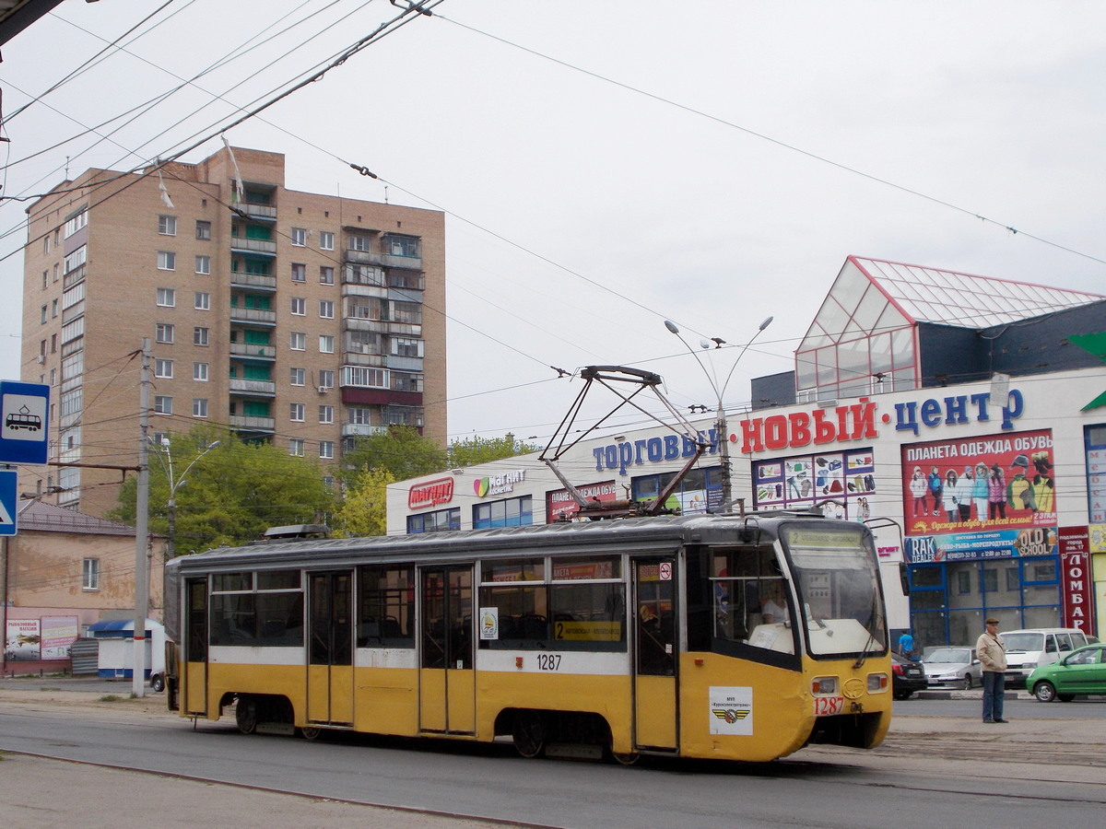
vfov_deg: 29.1
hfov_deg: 38.2
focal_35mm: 50
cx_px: 553
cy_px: 414
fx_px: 1598
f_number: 4.5
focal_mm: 9
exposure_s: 1/200
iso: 80
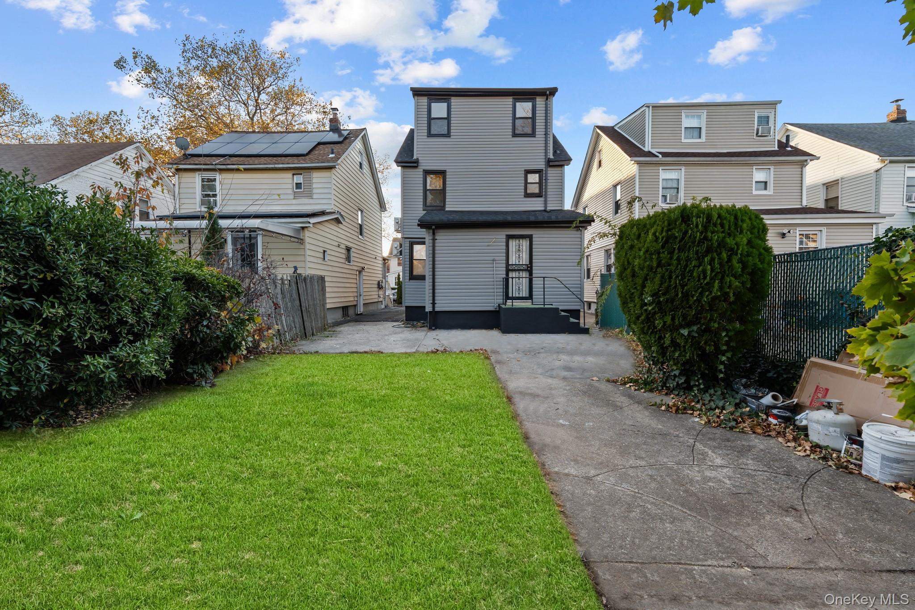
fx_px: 356
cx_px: 458
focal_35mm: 14
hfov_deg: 104.3
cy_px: 305
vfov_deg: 81.2
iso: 400
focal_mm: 14
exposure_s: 1/25
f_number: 10
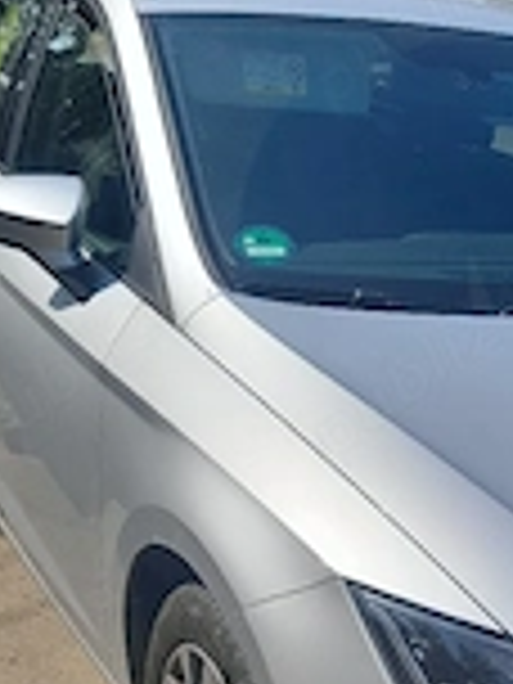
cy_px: 752
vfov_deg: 25.4
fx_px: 1403
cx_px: 549
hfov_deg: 19.9
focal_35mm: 71
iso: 40
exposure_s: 1/476
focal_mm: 4
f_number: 1.8
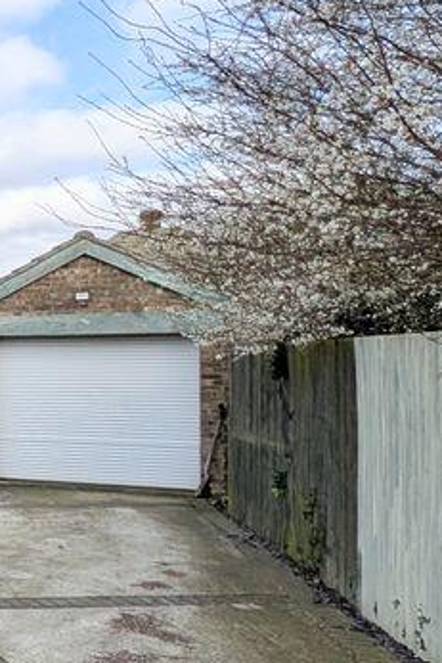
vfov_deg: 51.8
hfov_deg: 22.4
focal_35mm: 37
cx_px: -341
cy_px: 359
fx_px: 681
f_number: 1.7
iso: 51
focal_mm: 2.02
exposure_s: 1/2439
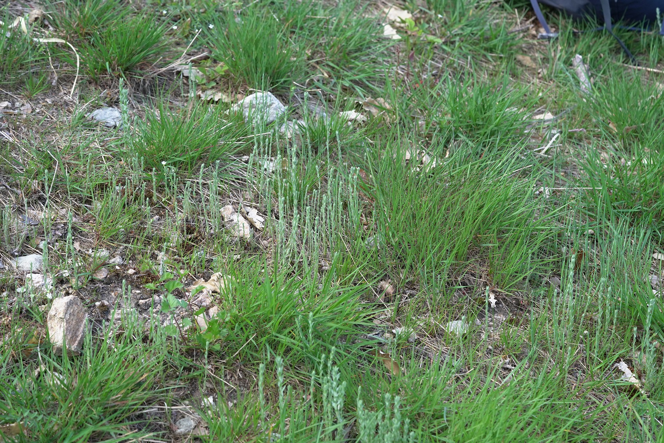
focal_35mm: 90
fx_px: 1660
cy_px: 222
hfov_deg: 22.6
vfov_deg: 15.2
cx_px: 332
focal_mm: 90
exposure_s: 1/320
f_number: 9
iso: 1600
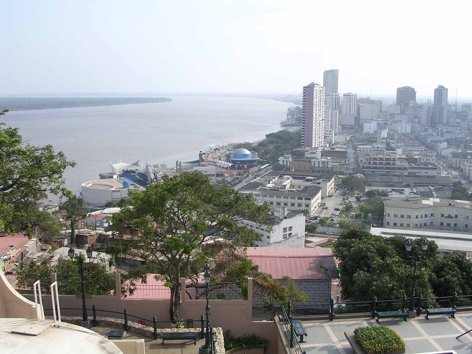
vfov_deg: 37.7
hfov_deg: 49.0
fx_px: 518
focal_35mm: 38
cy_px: 177
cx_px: 236
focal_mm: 5.8
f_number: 5.6
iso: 141
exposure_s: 1/294
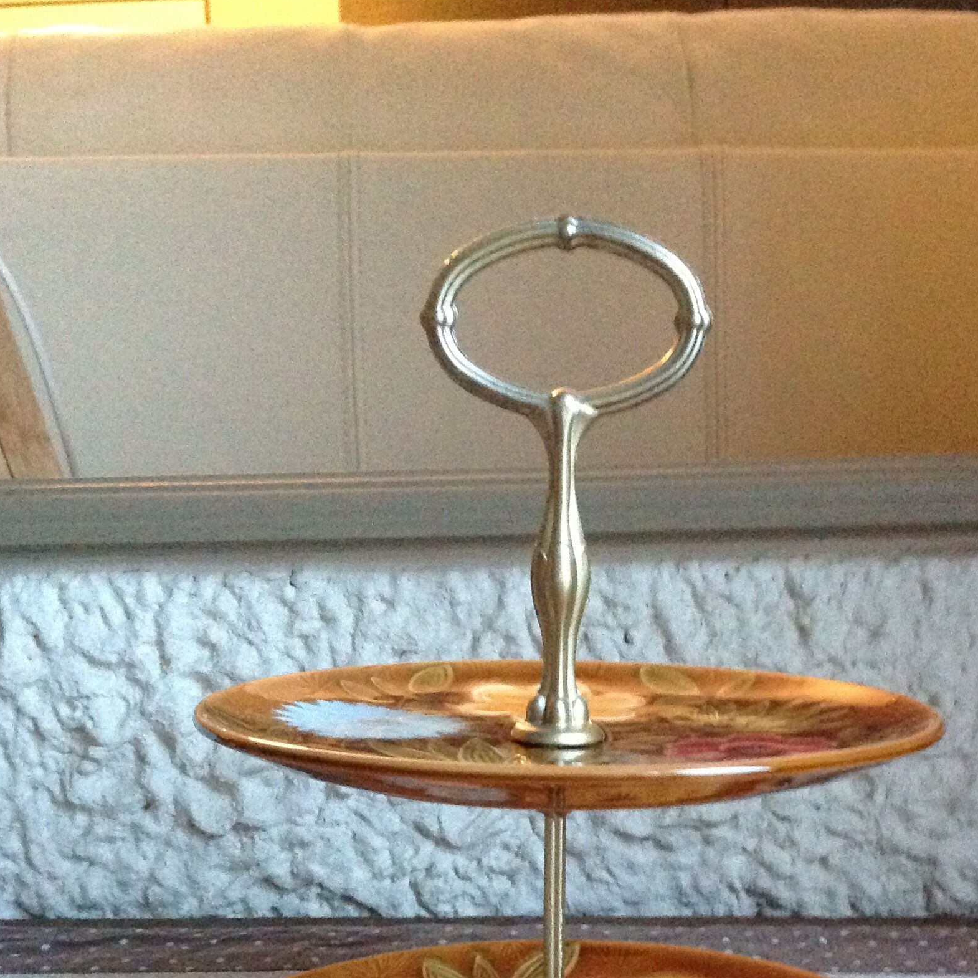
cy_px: 799
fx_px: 1630
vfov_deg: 32.4
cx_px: 526
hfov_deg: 33.4
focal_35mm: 51
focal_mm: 4.28
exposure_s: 1/15
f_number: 2.4
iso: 800
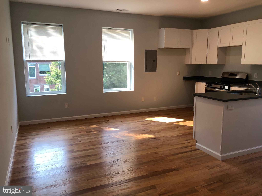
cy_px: 98
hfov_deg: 63.4
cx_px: 131
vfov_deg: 49.7
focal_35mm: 28
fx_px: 212
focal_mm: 3.99
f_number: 1.8
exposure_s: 1/120
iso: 50
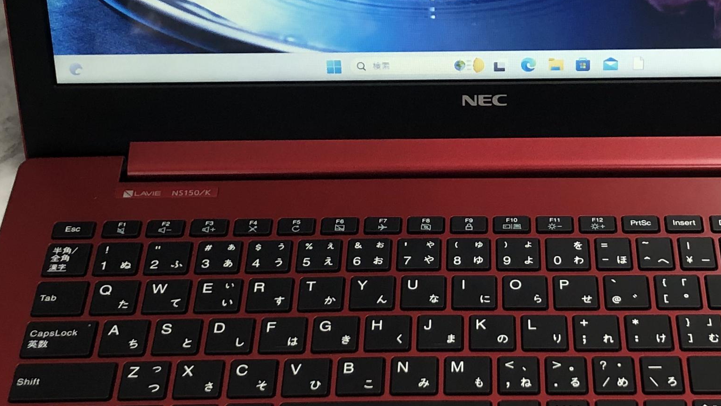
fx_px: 1530
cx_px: 501
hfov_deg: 26.3
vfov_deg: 15.1
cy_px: 142
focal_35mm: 80
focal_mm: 3.99
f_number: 1.8
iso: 32
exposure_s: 1/30
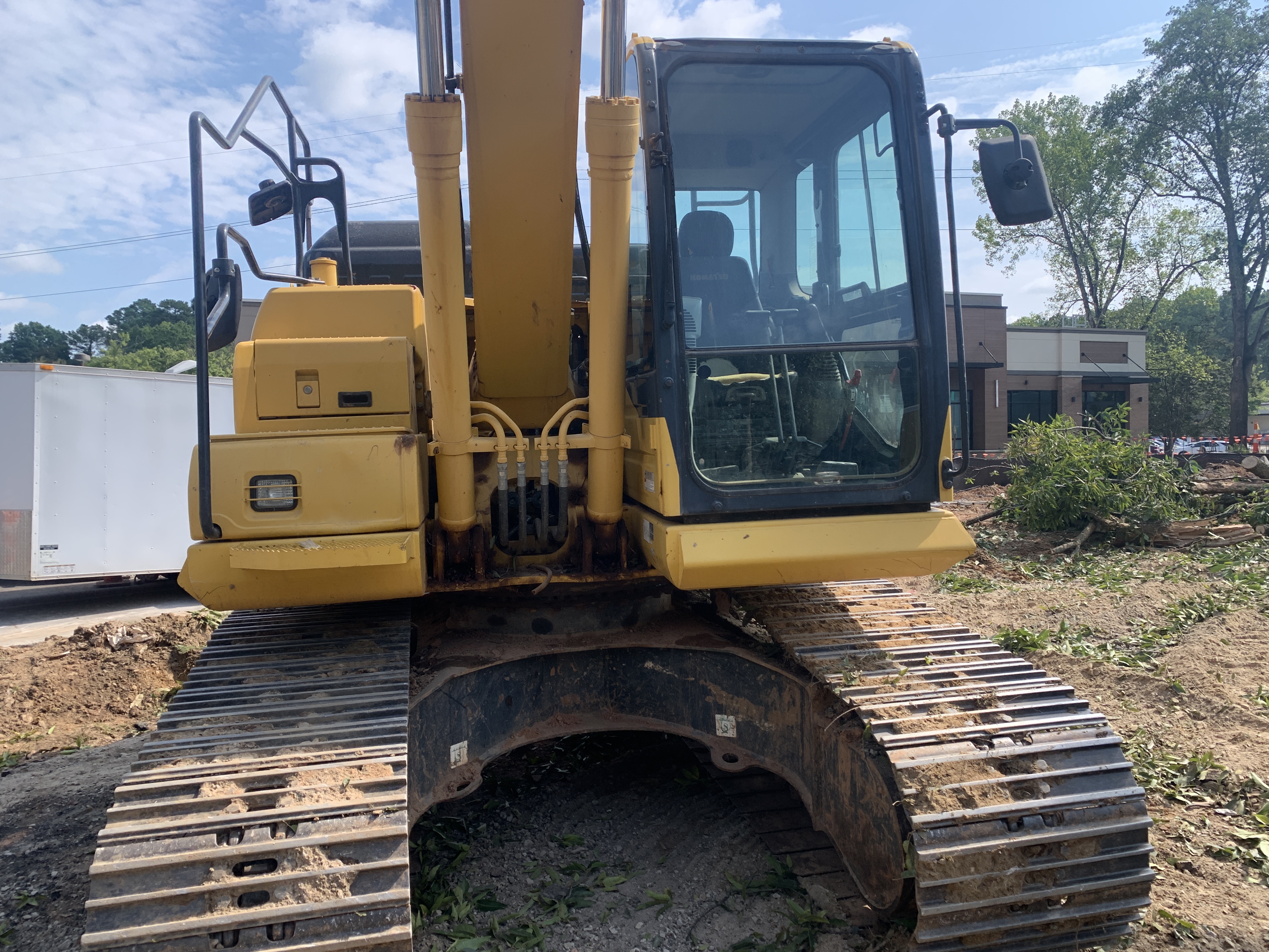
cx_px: 634
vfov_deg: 53.1
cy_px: 476
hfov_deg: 67.3
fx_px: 953
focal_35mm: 26
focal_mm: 4.25
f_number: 1.8
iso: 25
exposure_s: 1/1021
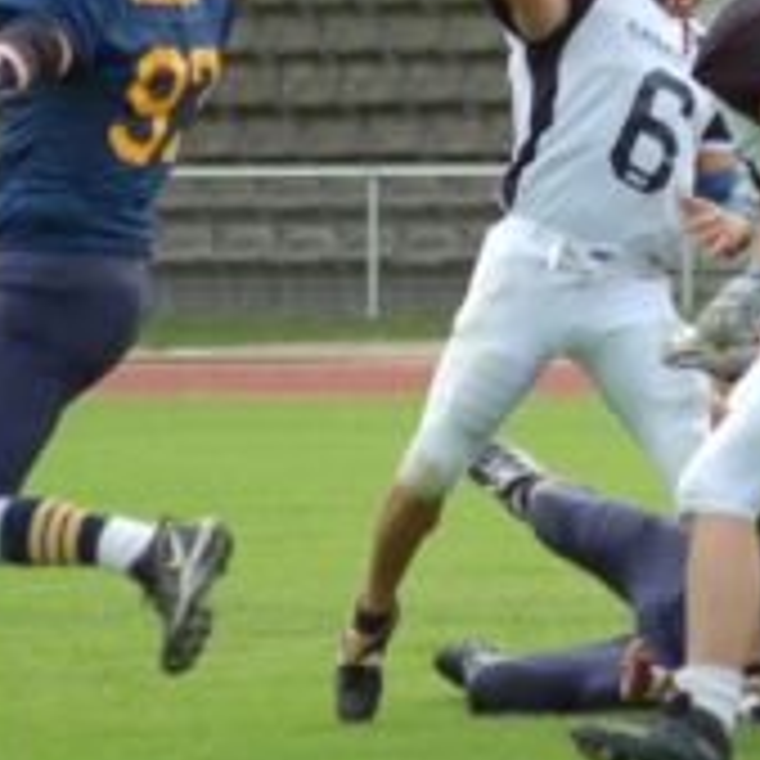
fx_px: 12743
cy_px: 153
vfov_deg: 3.4
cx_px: 834
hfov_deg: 3.4
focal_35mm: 513
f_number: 4.5
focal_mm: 150
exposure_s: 1/500
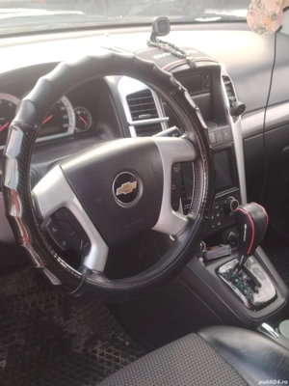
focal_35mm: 45
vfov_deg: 42.1
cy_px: 193
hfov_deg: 32.2
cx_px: 144
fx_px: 501
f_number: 1.8
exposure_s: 1/100
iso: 171
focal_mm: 4.25
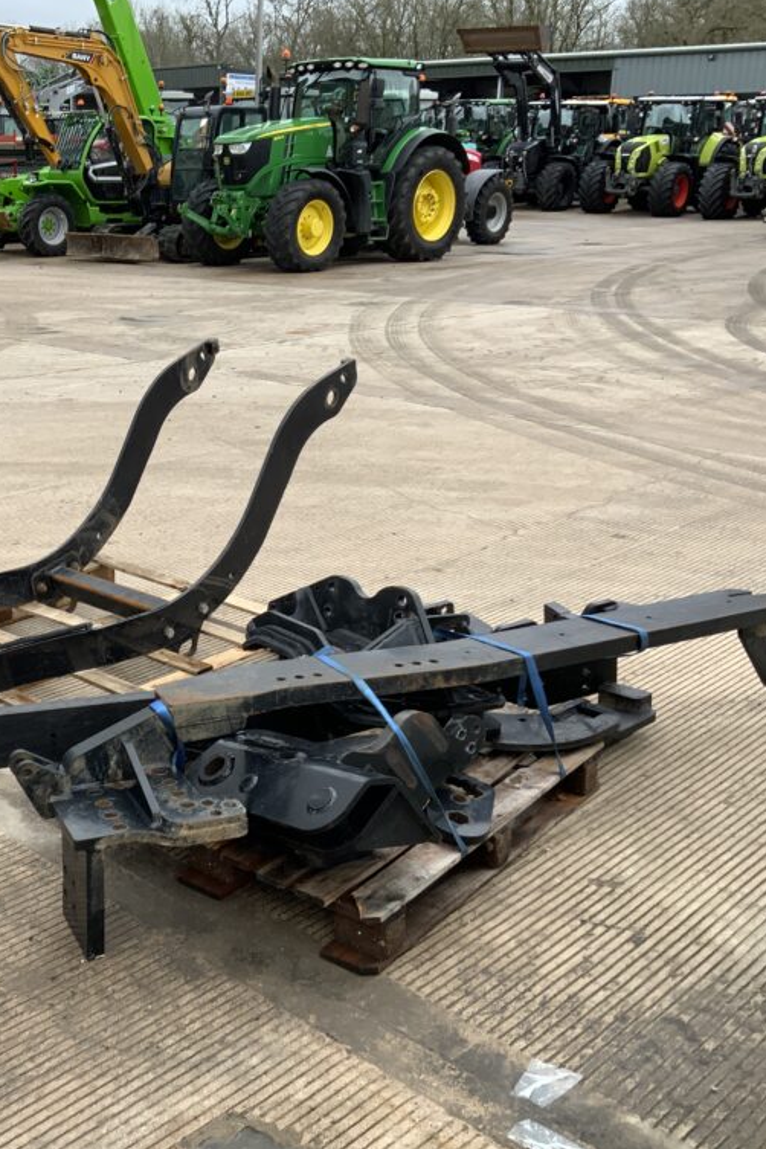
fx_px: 1308
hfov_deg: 31.7
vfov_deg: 47.4
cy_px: 569
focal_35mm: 41
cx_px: 139
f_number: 1.8
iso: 16
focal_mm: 3
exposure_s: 1/123
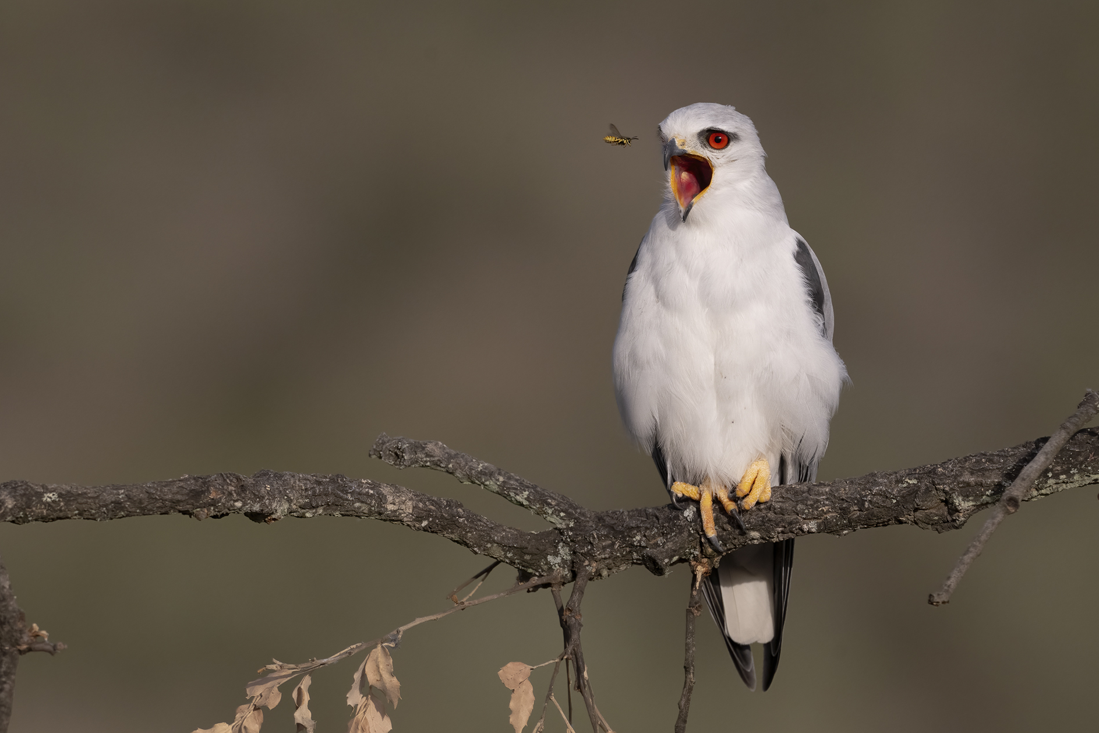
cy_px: 424
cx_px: 553
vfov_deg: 1.8
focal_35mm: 763
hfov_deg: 2.7
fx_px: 23291
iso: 900
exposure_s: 1/1600
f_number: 8
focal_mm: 600
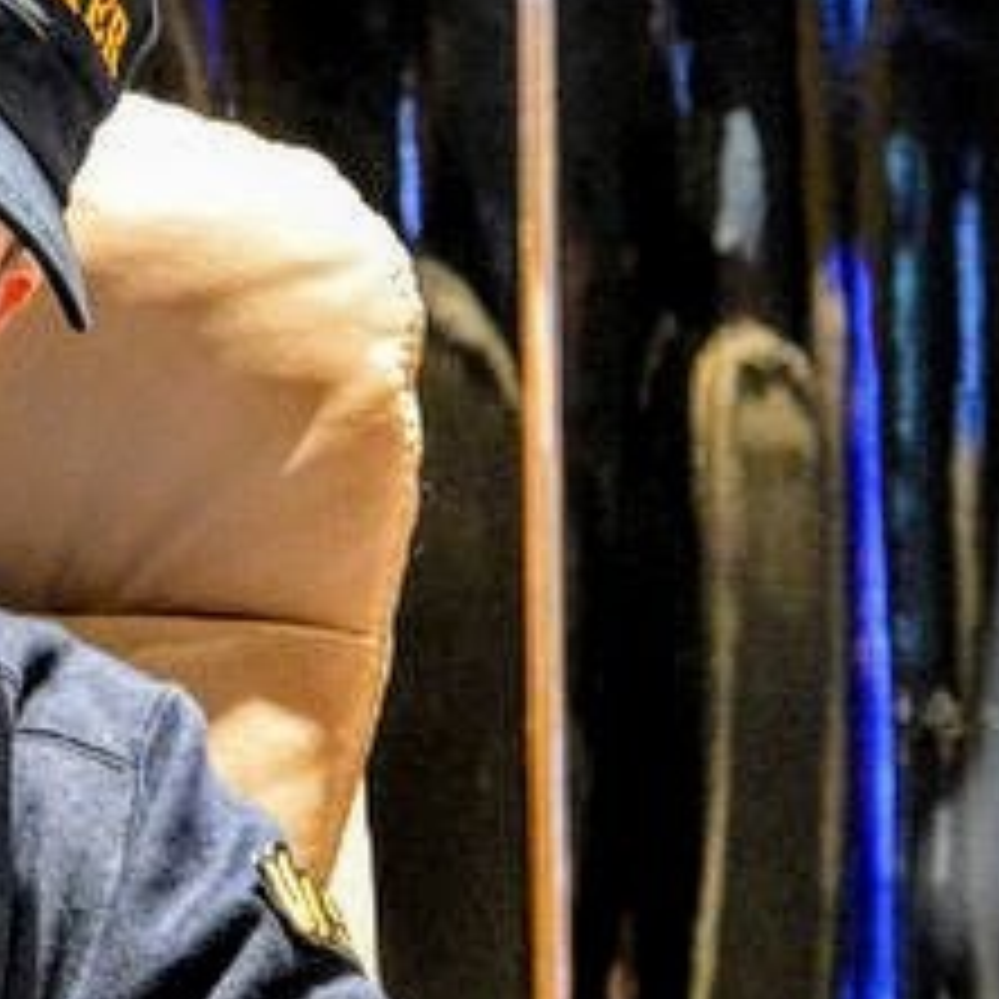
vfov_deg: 4.2
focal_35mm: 413
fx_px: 13485
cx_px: -216
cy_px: 742
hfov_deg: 4.2
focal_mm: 80
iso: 3200
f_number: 5.3
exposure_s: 1/10
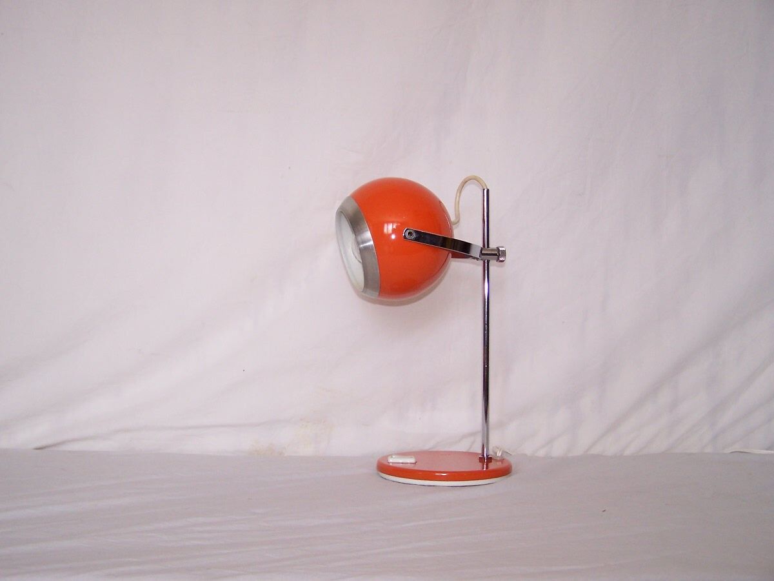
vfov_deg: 37.7
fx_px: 850
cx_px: 387
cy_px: 290
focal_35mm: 38
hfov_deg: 49.0
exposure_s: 1/60
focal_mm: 6.3
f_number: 2.8
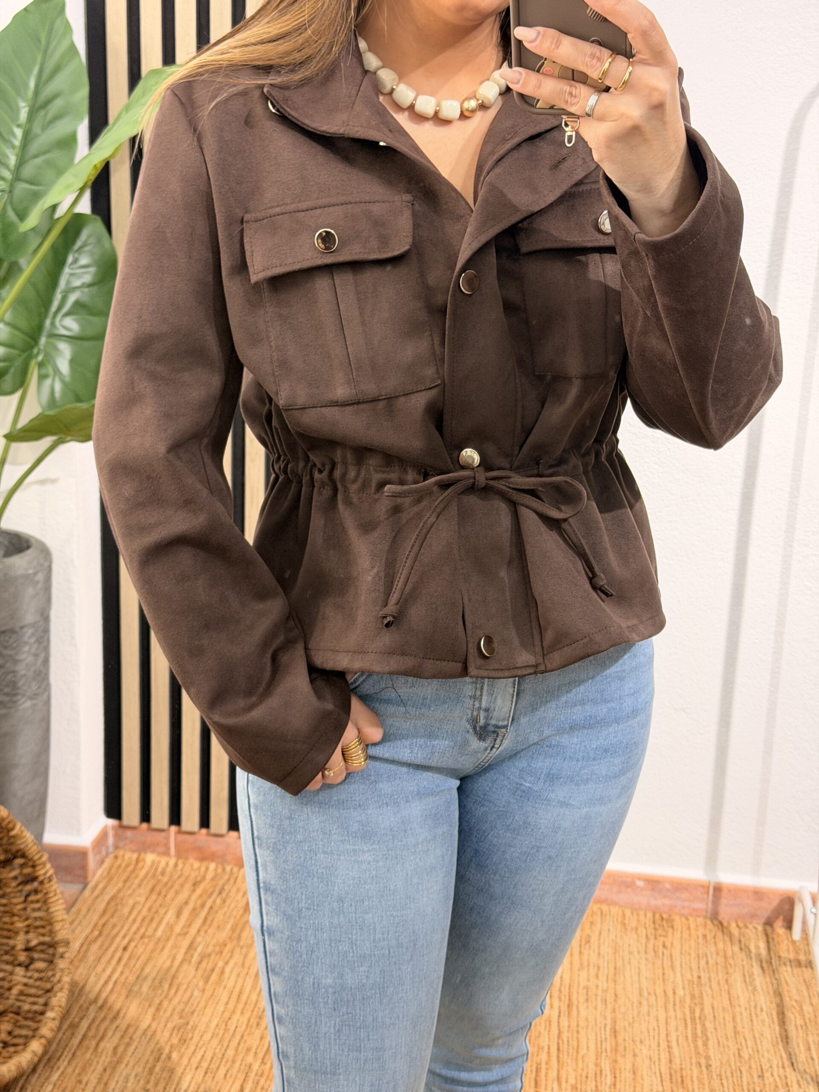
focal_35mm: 48
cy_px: 546
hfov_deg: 30.3
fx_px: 1514
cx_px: 410
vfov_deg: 39.7
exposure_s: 1/100
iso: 250
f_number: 1.78
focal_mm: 6.76
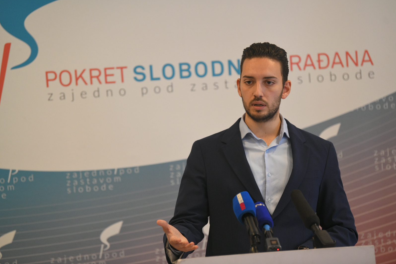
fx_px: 1507
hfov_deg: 15.0
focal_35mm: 137
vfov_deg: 10.0
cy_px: 131
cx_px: 197
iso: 2000
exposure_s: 1/250
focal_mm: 135
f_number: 2.8
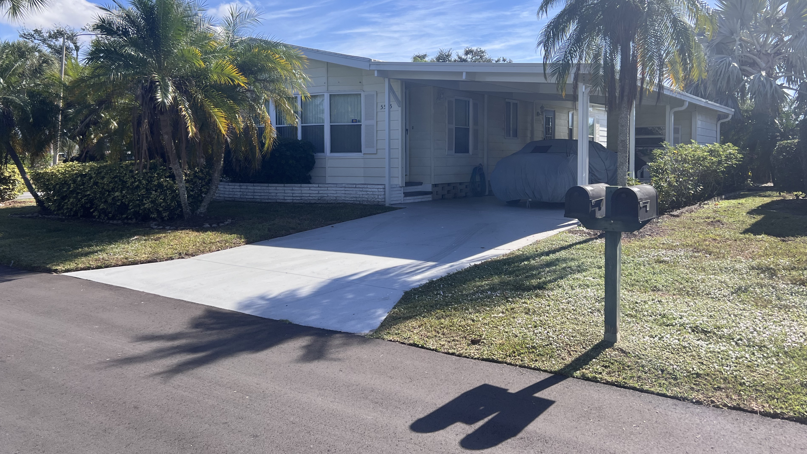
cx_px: 414
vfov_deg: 38.7
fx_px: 642
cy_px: 171
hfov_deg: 64.3
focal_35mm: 30
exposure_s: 1/2841
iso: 50
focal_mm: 5.7
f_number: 1.5
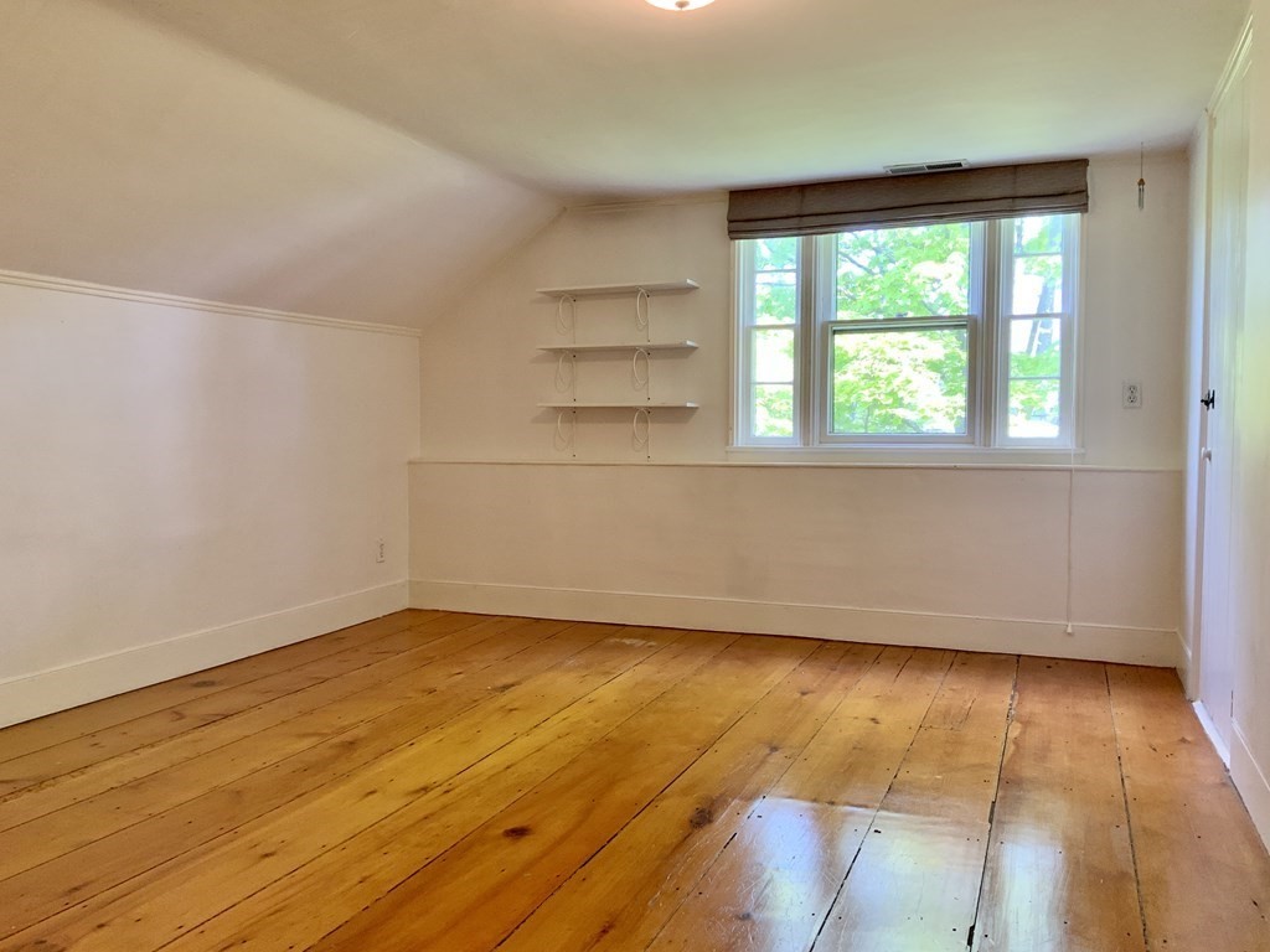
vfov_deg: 48.2
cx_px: 635
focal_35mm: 29
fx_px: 1064
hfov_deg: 61.7
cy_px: 476
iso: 64
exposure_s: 1/60
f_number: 1.8
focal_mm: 3
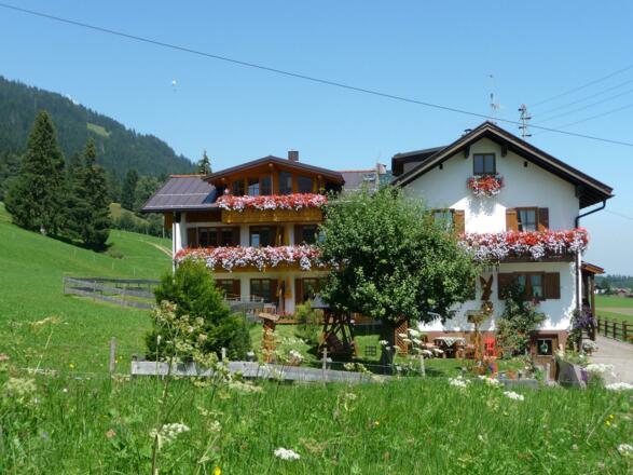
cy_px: 238
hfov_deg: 43.9
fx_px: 786
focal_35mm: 43
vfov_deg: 33.6
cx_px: 316
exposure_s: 1/500
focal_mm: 7.1
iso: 100
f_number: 4
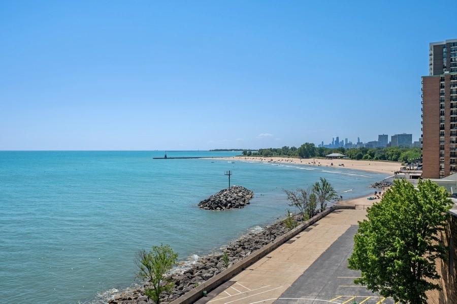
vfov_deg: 43.5
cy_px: 152
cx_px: 228
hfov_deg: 62.0
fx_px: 380
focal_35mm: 30
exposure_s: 1/320
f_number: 10
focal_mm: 30
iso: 100
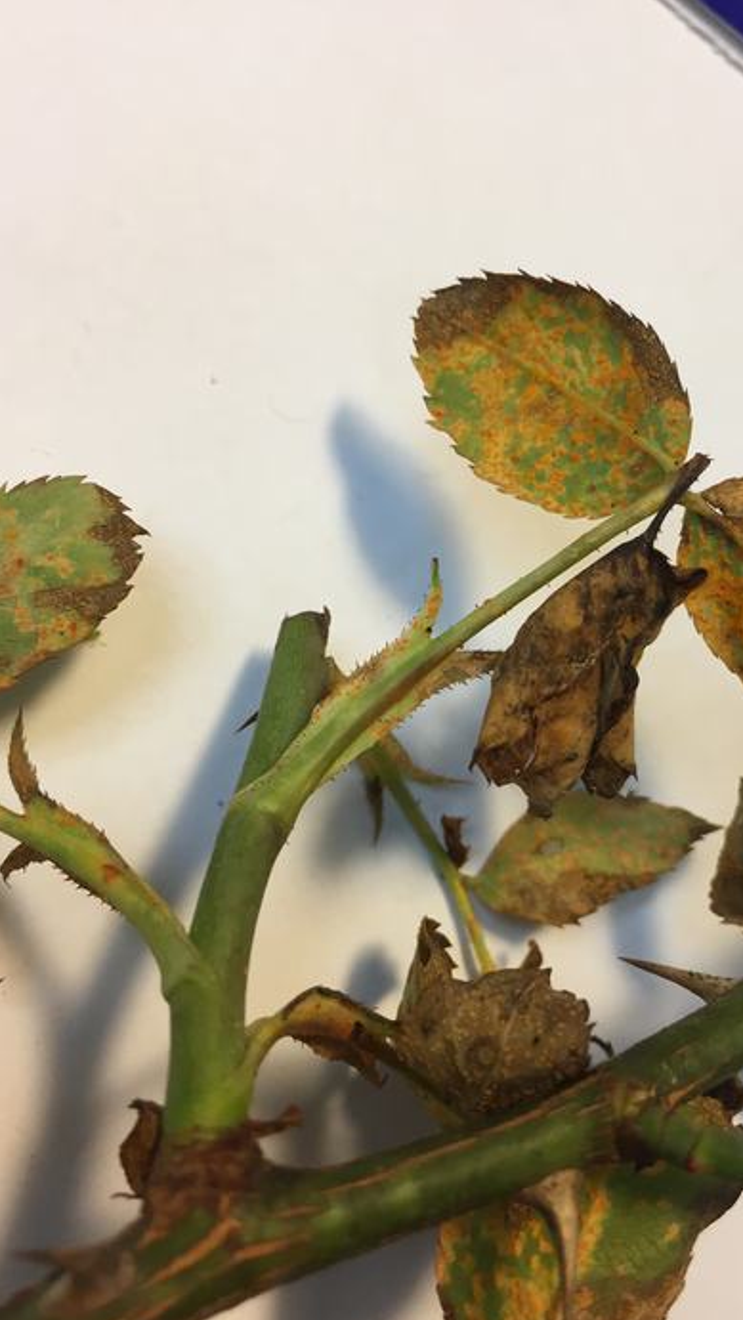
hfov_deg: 36.5
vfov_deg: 61.0
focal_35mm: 32
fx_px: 1120
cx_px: 456
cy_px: 665
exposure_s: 1/30
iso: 32
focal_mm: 4.15
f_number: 2.2
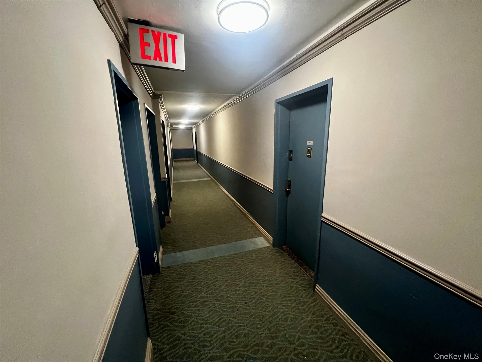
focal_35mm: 13
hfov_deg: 106.2
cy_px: 181
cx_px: 241
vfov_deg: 89.9
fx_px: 181
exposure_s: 1/60
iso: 640
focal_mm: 1.57
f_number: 1.8
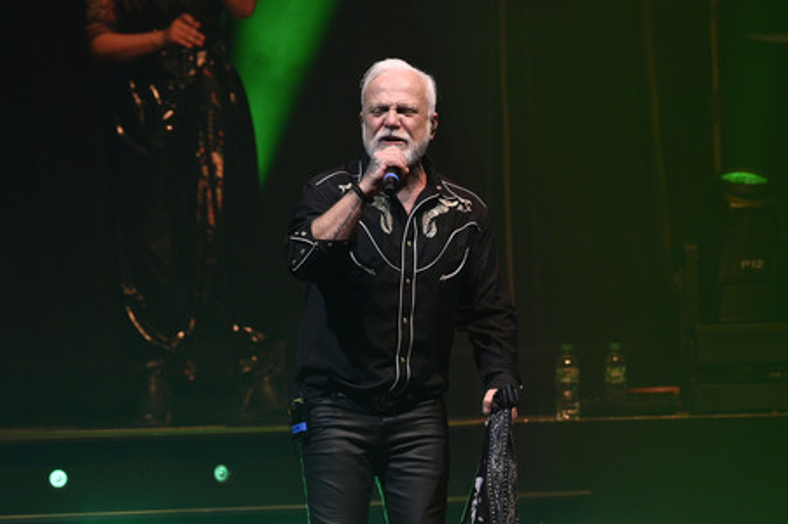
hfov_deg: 5.4
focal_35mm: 380
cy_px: 262
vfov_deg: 3.6
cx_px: 394
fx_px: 8311
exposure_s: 1/320
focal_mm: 380
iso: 2500
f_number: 6.3
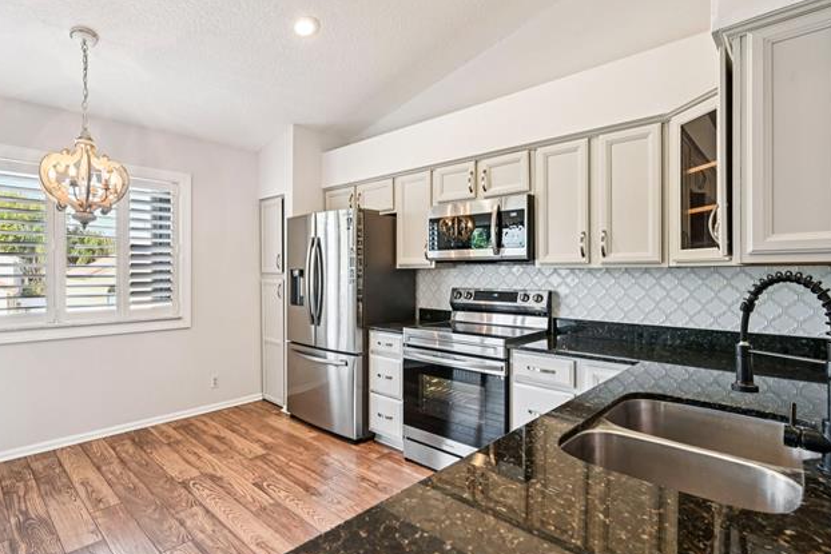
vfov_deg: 67.4
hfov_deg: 89.6
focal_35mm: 18
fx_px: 416
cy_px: 288
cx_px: 369
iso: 1250
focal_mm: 14
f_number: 8
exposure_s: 1/50
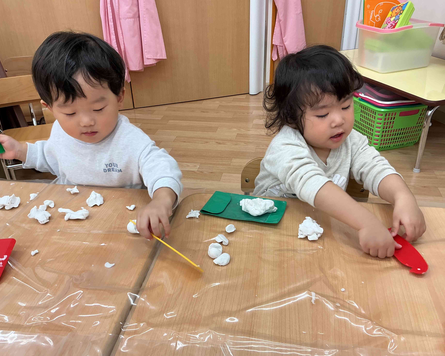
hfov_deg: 57.2
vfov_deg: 47.1
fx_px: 408
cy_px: 179
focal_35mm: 31
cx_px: 229
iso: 40
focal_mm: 3
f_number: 1.8
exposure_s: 1/60
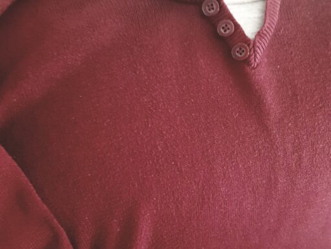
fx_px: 249
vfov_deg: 53.1
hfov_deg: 67.3
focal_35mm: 26
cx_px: 166
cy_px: 124
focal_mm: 4.2
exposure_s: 1/10
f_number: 1.7
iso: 320
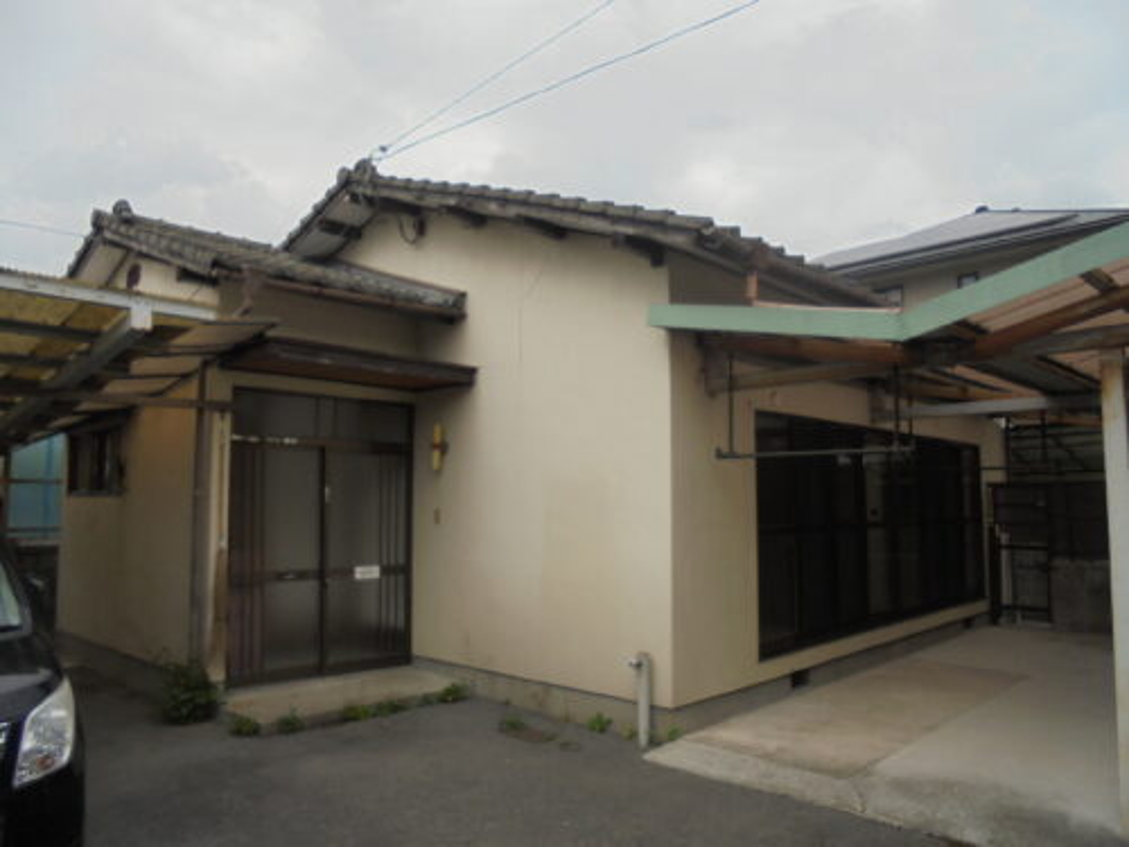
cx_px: 564
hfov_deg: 67.3
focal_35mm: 26
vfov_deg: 53.1
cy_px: 424
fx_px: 848
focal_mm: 4.6
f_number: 3.5
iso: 100
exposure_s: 1/400
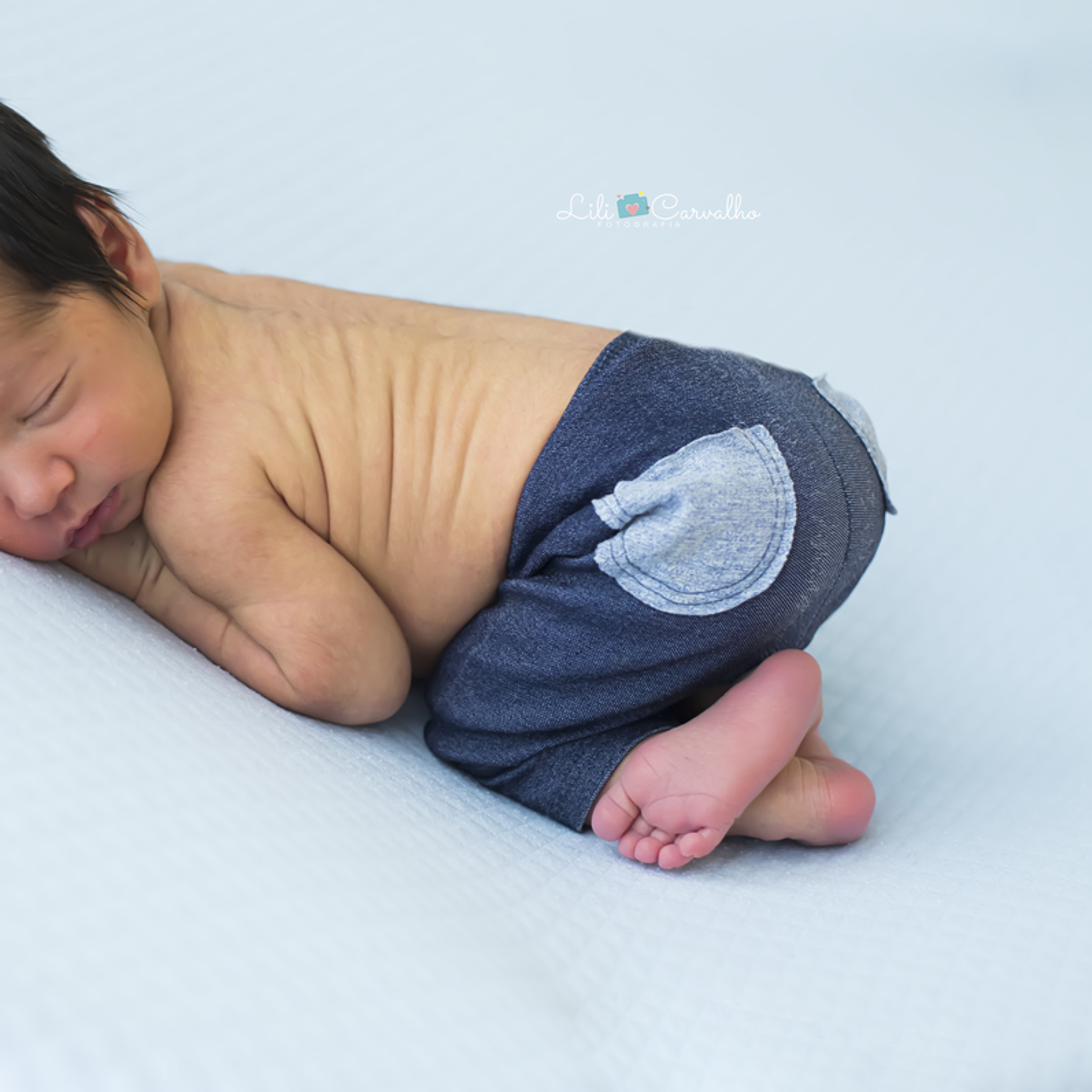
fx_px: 2284
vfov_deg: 26.9
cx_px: 304
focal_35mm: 64
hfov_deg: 26.6
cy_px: 547
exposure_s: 1/160
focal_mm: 50
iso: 1600
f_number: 3.5
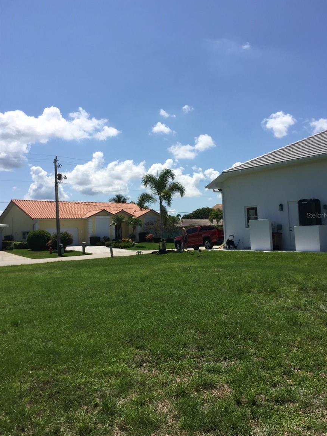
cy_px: 215
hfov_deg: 46.8
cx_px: 167
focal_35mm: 30
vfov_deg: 60.0
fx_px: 378
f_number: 2.2
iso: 32
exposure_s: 1/3300
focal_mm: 4.15
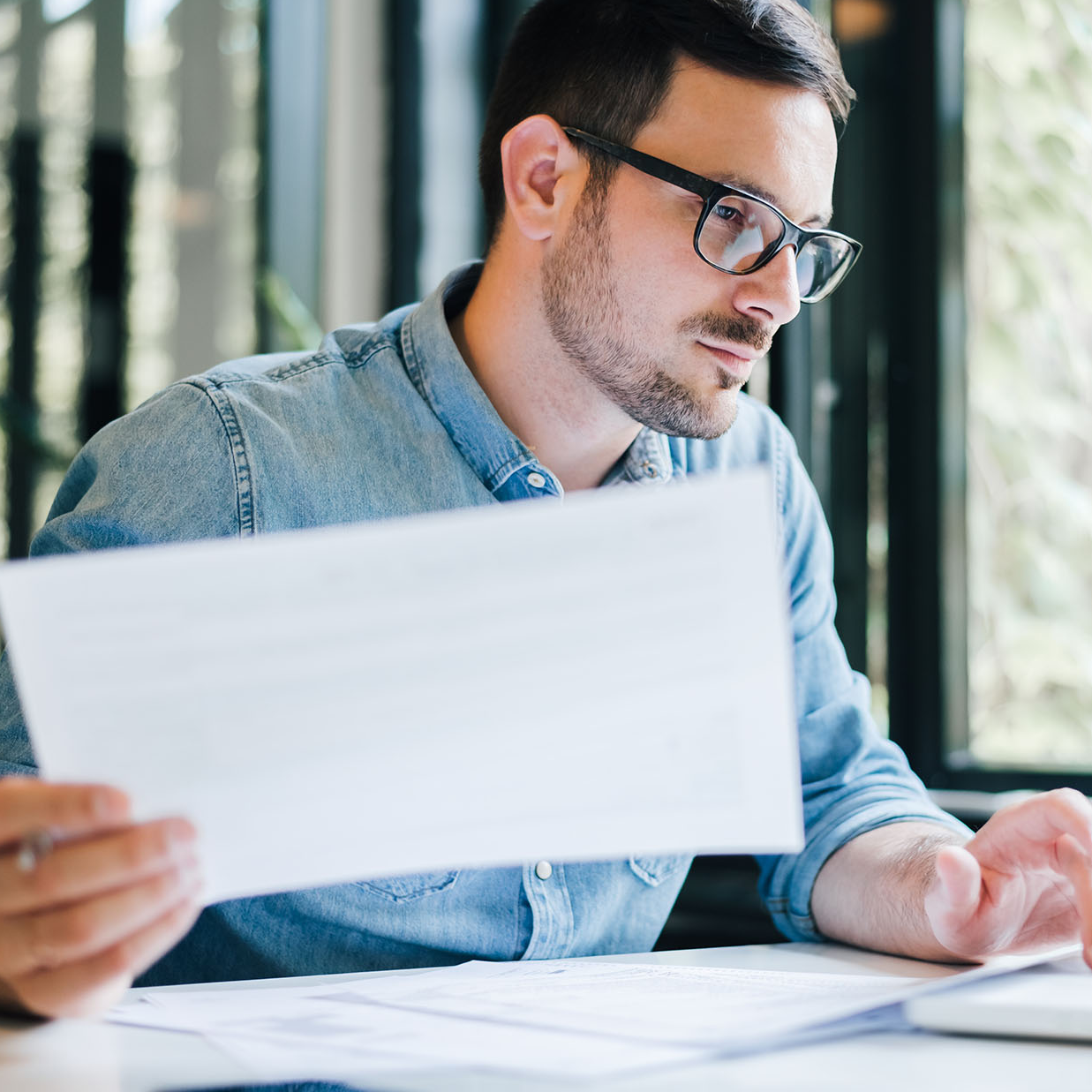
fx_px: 2356
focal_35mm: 66
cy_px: 528
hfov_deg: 26.0
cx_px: 667
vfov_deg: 26.1
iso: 160
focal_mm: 50
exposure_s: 1/160
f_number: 2.2
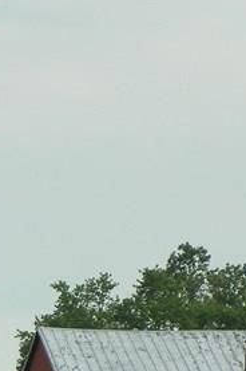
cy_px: 383
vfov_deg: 7.3
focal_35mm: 281
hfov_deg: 4.8
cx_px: -120
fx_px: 2887
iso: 64
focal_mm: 13
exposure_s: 1/400
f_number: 5
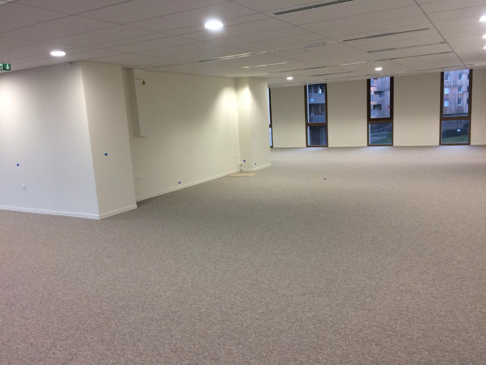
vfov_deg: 48.2
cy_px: 182
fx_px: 407
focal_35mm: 29
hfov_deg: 61.7
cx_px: 243
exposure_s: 1/33
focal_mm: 4.15
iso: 40
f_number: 2.2
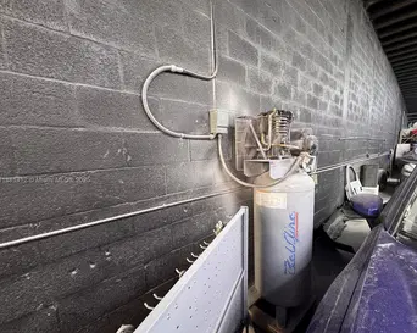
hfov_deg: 92.6
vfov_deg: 80.1
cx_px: 237
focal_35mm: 16
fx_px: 197
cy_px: 181
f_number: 2.2
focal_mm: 2.22
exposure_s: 1/60
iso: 500
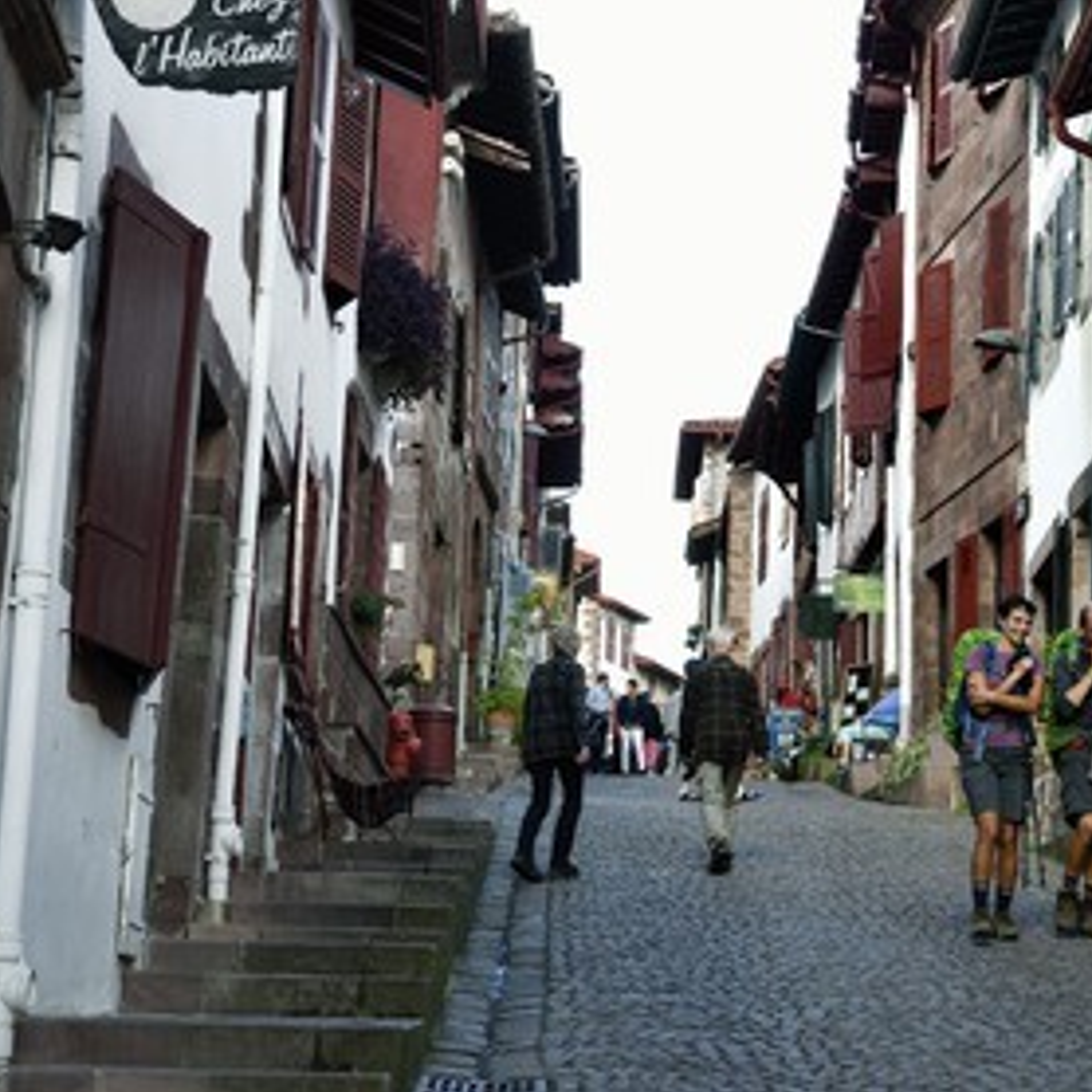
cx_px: 805
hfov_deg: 19.2
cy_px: 546
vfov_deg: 19.3
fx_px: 3212
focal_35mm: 90
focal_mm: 70
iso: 400
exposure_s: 1/125
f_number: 7.1
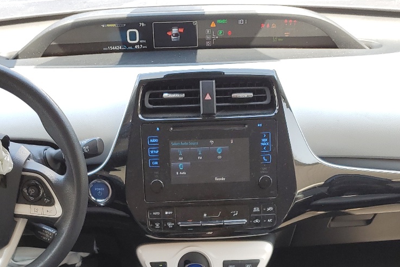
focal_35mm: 59
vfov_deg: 21.3
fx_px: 656
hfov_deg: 33.9
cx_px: 200
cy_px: 322
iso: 50
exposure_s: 1/125
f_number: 1.5
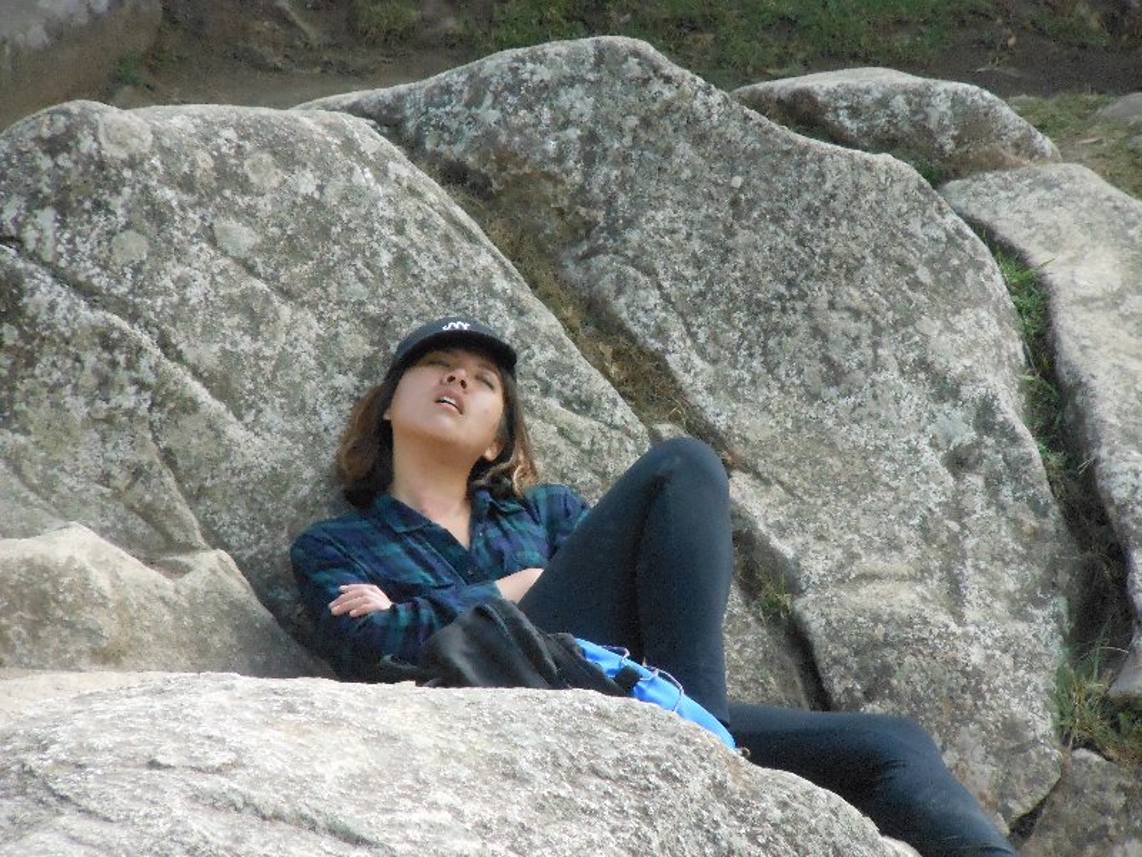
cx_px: 571
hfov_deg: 10.1
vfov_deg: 7.6
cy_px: 428
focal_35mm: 196
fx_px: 6466
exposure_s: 1/800
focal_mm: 35
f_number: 5.6
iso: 800
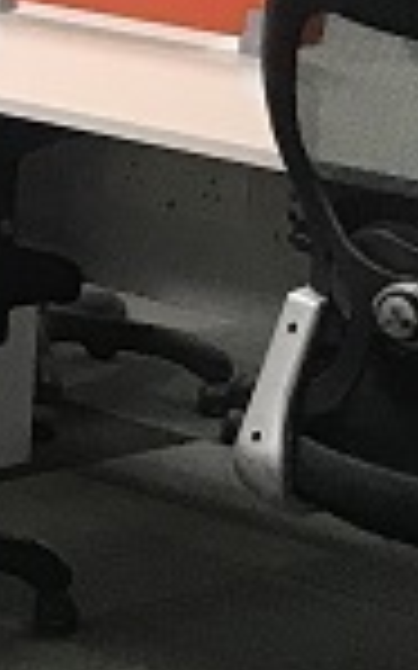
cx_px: -1056
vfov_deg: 10.5
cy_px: 0
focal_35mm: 199
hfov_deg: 5.9
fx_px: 3631
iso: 40
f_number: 1.8
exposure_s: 1/25
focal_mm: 3.99
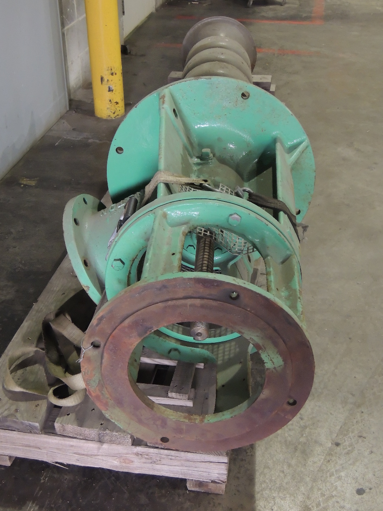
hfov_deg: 33.6
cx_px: 192
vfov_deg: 43.9
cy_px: 256
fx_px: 634
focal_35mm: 43
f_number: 3.4
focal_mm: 7.6
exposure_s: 1/15
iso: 1000
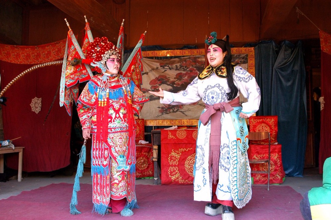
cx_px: 166
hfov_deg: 57.3
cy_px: 110
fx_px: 303
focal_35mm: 33
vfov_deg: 39.9
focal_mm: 22
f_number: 4
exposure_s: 1/125
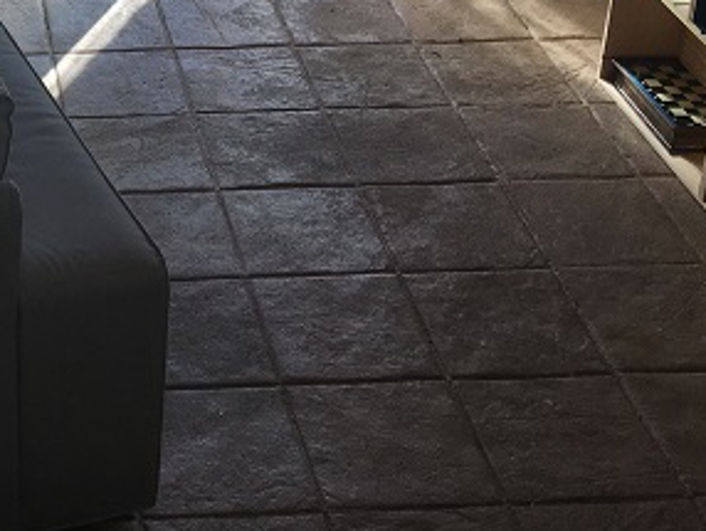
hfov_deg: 22.8
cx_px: -52
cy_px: -203
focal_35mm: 81
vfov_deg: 16.9
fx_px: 1653
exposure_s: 1/194
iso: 25
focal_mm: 4.15
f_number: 2.2
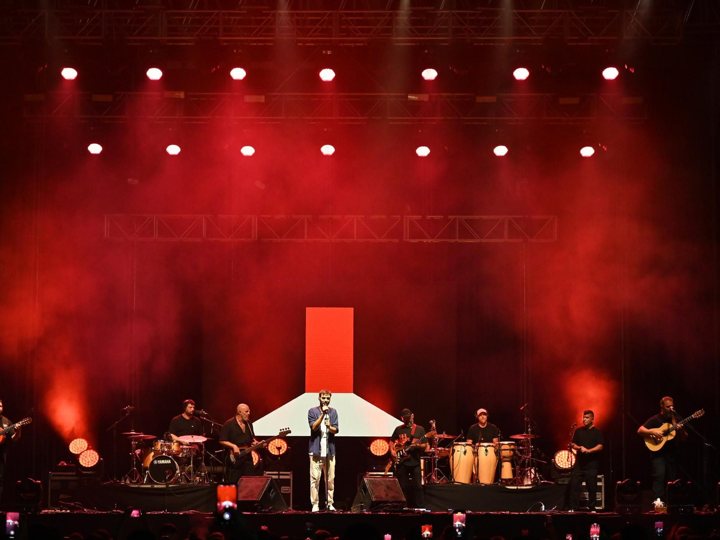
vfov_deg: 15.7
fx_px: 1955
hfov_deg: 20.9
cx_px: 345
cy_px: 306
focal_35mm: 94
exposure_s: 1/200
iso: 3200
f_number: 5
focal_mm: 50
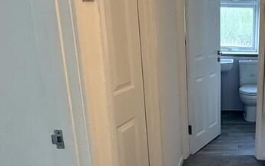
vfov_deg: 29.1
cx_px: 245
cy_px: 108
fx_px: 318
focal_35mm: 44
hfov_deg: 41.2
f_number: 2.2
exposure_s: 1/99
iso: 250
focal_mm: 2.22
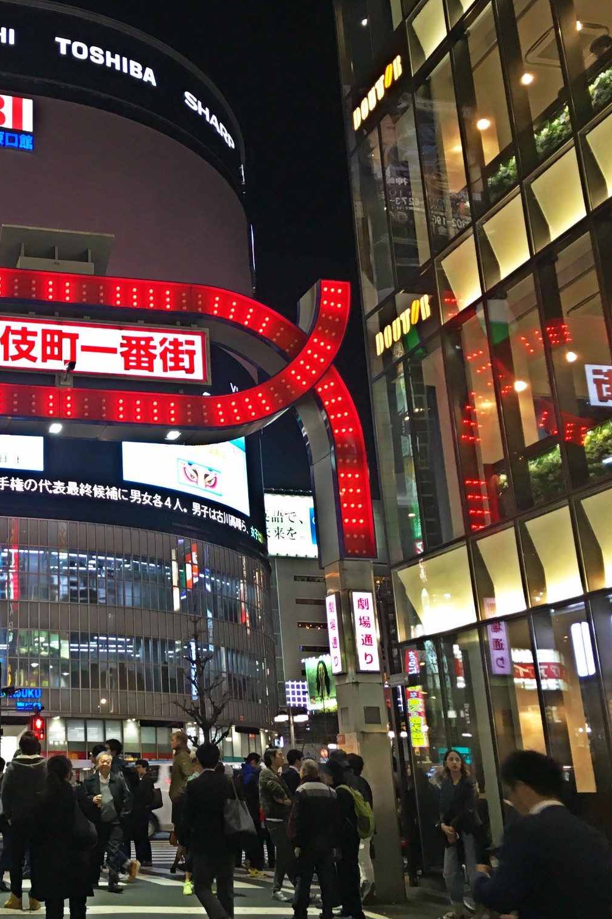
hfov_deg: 30.6
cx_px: 23
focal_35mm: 41
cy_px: 462
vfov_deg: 47.4
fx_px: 1046
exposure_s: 1/30
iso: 50
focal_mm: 4.15
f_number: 2.2
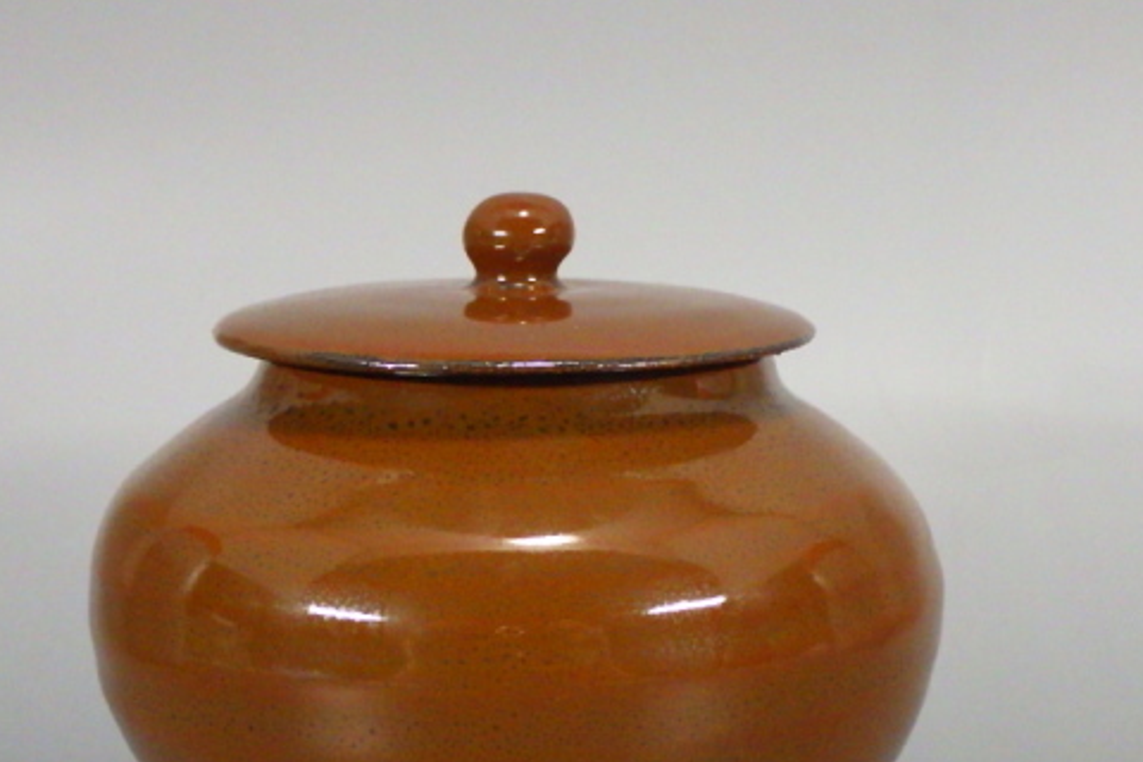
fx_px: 2730
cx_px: 514
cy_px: 555
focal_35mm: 86
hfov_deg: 23.6
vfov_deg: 15.8
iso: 400
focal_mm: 11.1
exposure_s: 1/50
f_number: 4.6
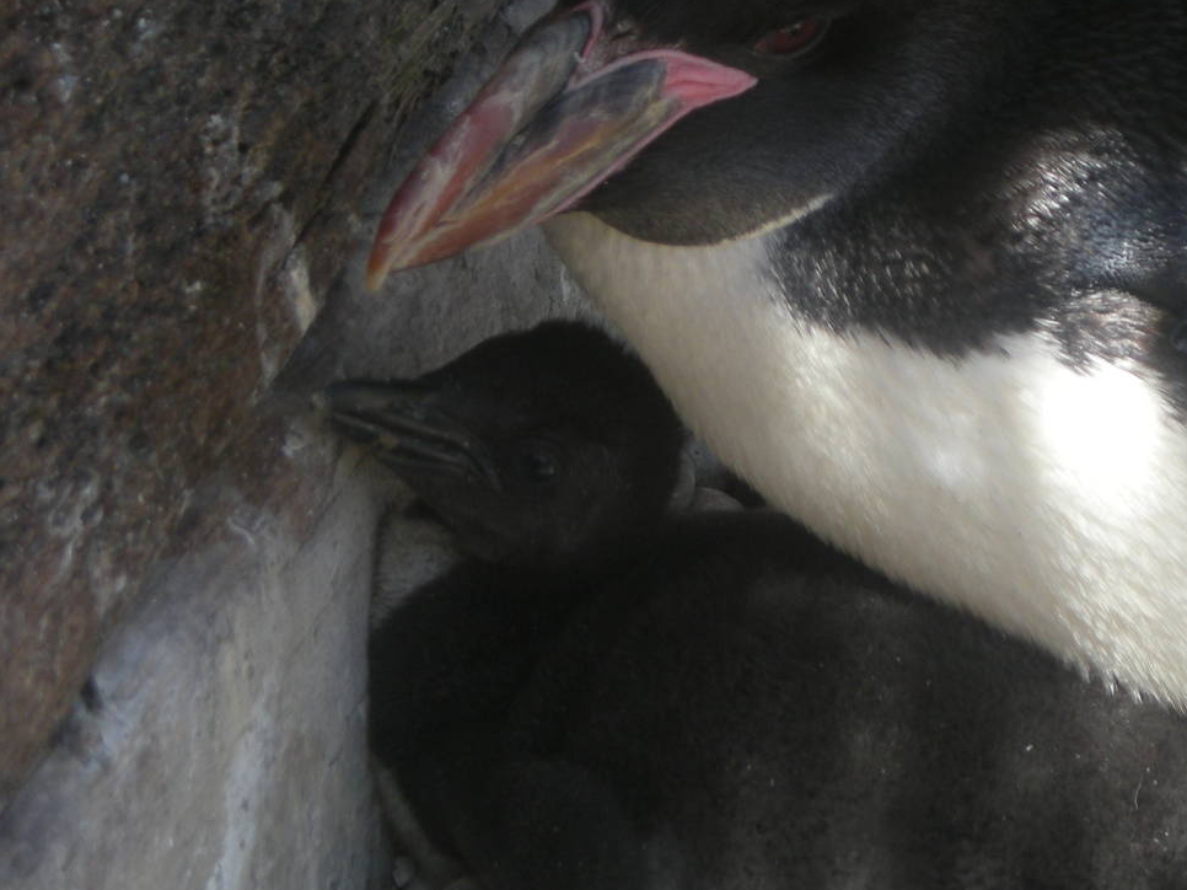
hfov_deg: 11.3
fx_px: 5965
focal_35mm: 174
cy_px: 358
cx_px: 923
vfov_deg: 8.5
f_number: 4.7
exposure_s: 1/88
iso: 64
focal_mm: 17.1
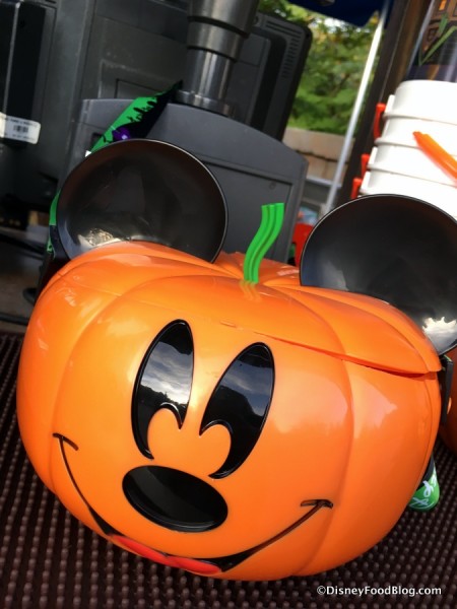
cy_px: 304
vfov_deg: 61.7
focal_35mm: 29
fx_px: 510
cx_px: 228
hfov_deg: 48.2
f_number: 2.2
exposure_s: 1/40
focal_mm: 4.15
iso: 32
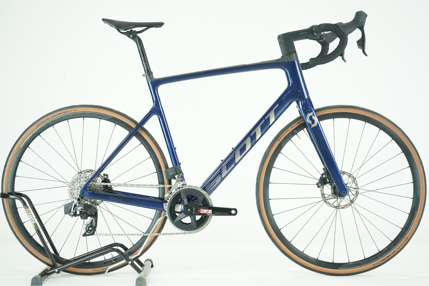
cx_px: 214
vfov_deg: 20.3
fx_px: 798
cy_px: 143
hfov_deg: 30.1
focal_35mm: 67
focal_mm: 67
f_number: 6.3
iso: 3200
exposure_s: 1/200
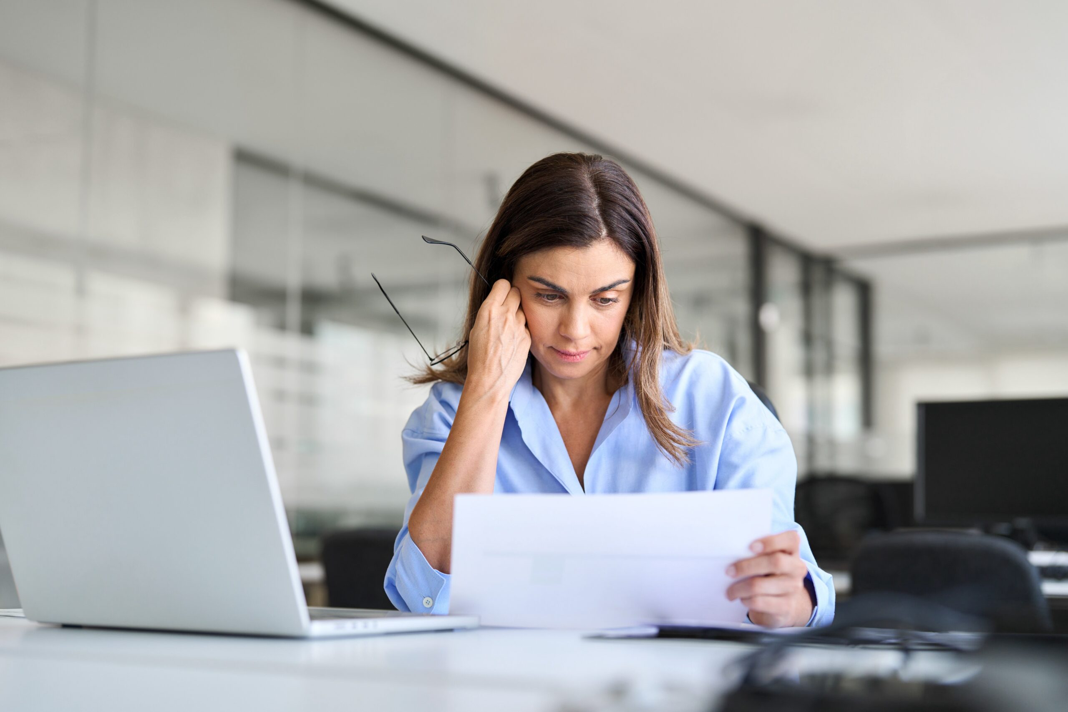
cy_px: 356
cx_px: 534
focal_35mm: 50
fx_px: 1483
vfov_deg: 27.0
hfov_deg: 39.6
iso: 200
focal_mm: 50
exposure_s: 1/500
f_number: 1.8
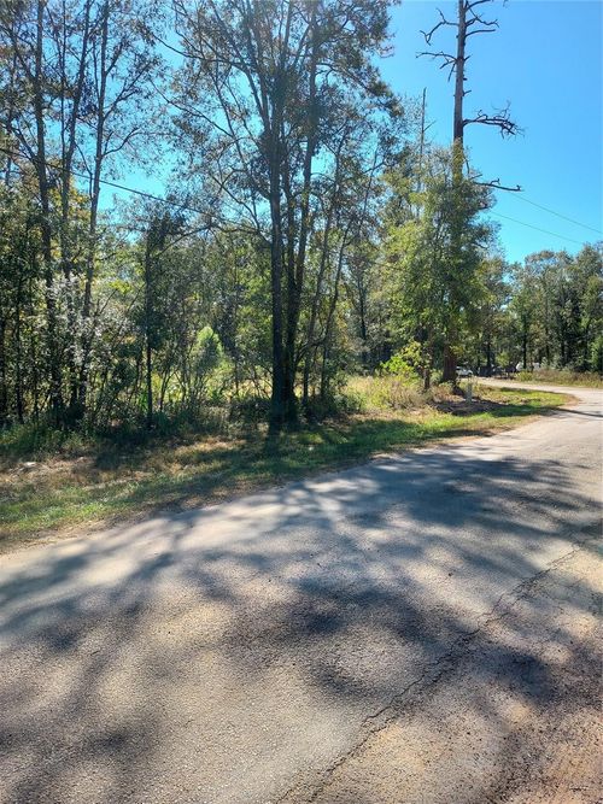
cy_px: 402
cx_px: 302
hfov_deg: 56.8
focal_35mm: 24
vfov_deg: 71.6
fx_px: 558
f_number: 1.8
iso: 40
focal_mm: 4.6
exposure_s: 1/525
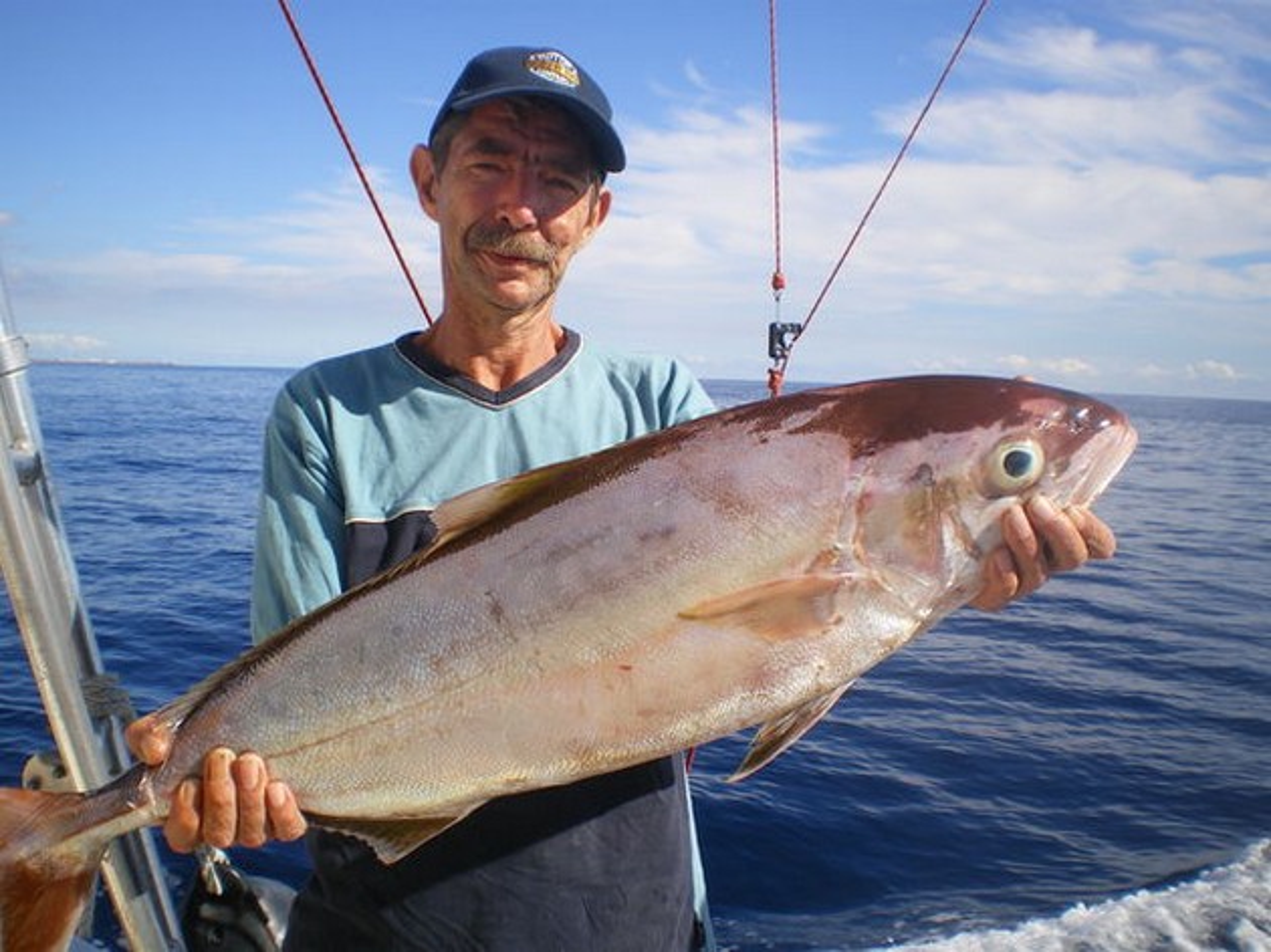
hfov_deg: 51.4
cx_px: 636
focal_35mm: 36
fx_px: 1321
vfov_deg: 39.6
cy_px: 476
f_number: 4.6
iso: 50
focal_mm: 6.3
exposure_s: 1/500
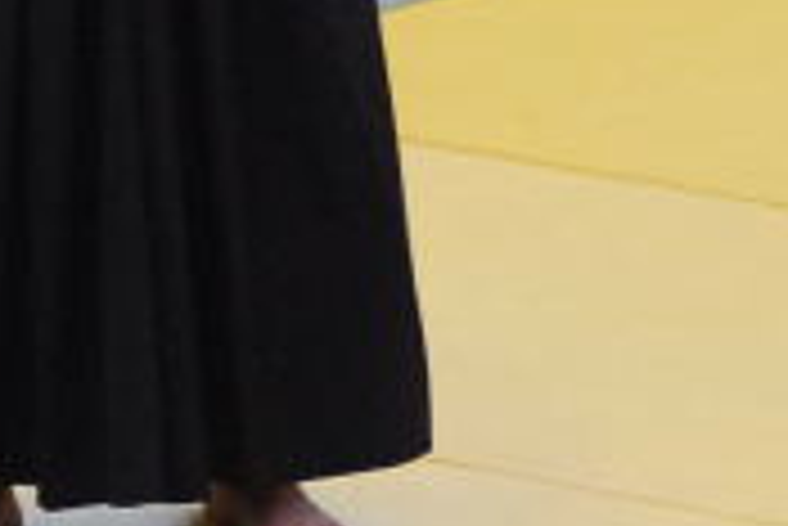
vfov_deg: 1.5
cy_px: -344
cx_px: -576
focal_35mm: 920
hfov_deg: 2.2
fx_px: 20152
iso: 800
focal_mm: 105
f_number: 2.8
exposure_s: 1/125
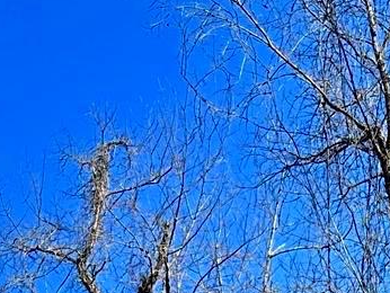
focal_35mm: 142
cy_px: 840
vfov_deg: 8.8
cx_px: 420
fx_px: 1601
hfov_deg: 13.6
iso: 80
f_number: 1.78
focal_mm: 6.86
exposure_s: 1/1949
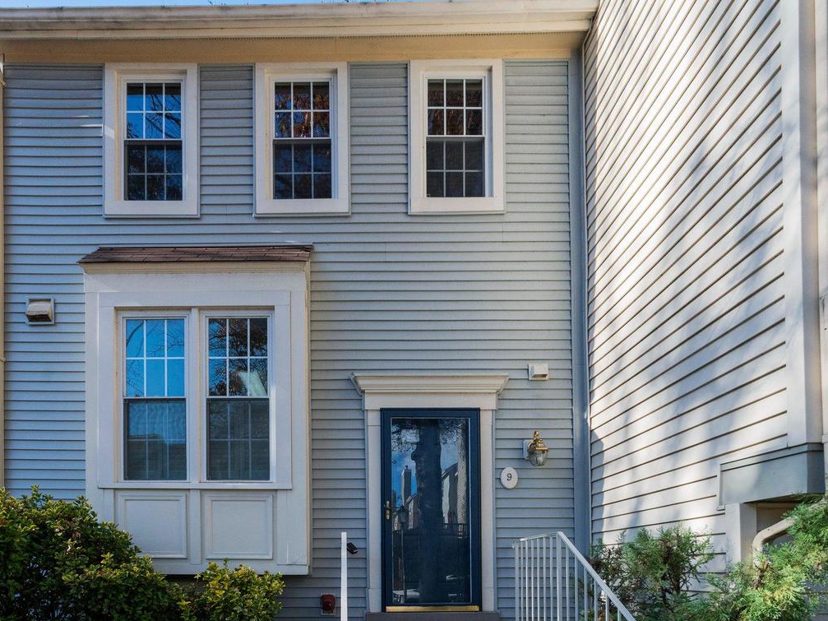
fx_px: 526
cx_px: 332
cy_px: 332
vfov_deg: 61.0
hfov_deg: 75.6
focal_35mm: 22
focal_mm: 16
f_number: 8
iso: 1250
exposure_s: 1/1000
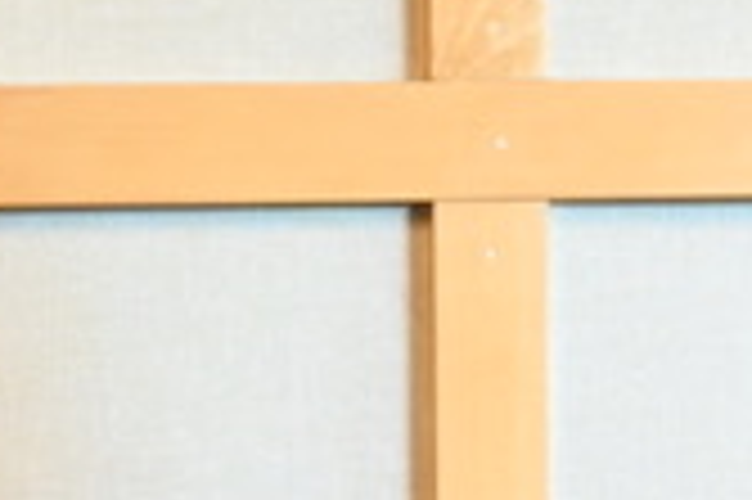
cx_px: 504
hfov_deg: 9.8
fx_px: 4374
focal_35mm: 210
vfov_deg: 6.2
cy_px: 1203
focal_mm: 21.5
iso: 2200
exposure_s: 1/125
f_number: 4
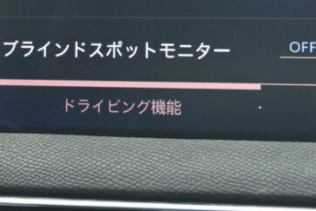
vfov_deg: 11.4
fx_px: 1036
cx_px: 258
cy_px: -53
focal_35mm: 118
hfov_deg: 17.2
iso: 640
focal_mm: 28
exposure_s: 1/50
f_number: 4.5
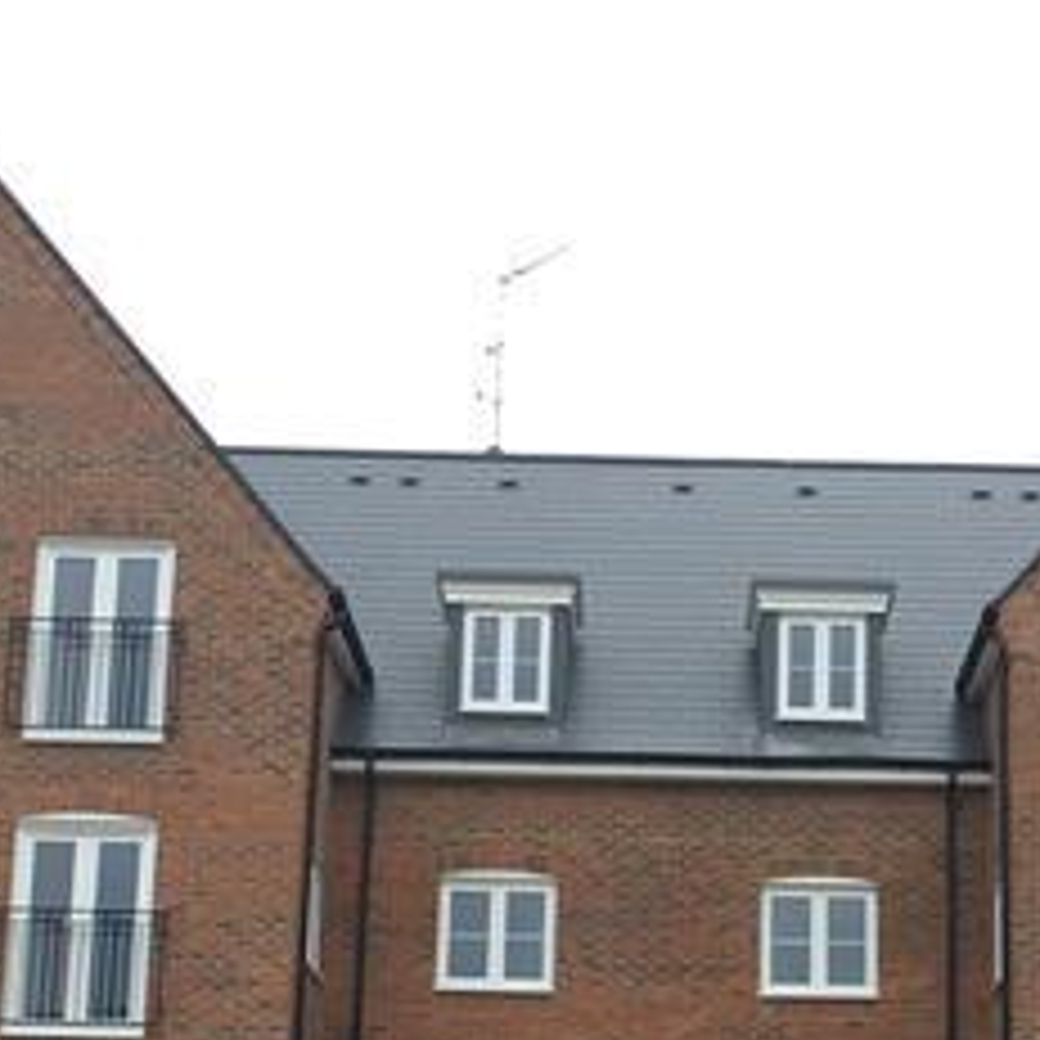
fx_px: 2413
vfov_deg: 23.4
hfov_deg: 24.3
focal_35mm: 71
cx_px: 648
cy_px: 1026
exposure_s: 1/136
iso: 32
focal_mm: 4.15
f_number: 2.2
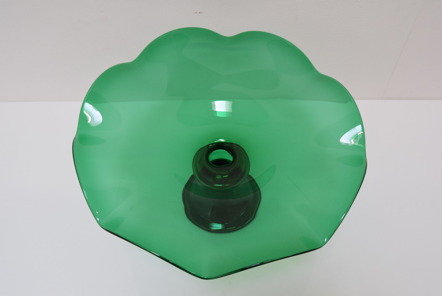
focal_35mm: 36
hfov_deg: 53.1
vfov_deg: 36.9
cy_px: 148
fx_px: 442
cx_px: 221
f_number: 7.1
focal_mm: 24
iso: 1600
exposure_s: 1/200
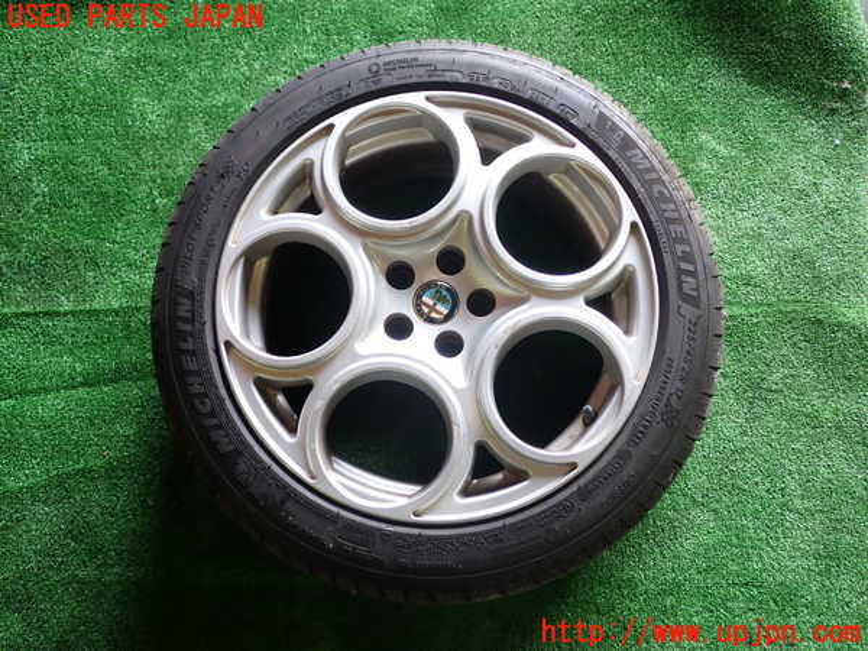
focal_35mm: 36
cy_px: 326
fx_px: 903
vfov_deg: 39.7
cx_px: 434
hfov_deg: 51.4
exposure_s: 1/40
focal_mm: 6.37
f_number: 2.5
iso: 200
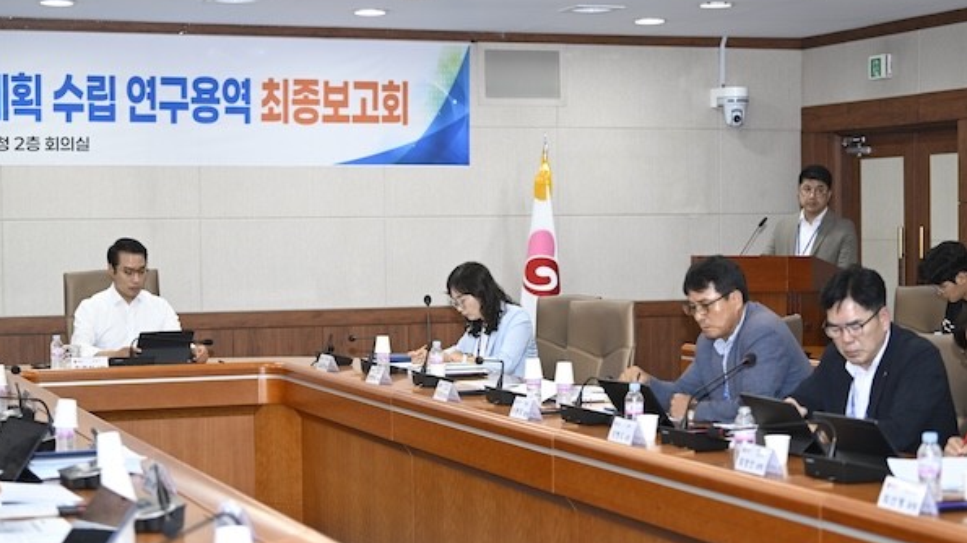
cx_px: 483
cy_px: 301
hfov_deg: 28.6
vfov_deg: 16.3
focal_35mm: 74
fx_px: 1896
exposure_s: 1/200
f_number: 3.2
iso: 640
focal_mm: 70
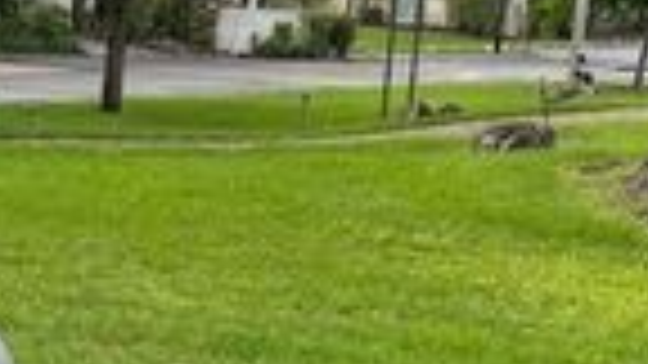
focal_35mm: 126
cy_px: 741
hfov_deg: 15.7
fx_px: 2165
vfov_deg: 9.0
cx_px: -310
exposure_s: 1/2841
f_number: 1.5
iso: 50
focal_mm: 5.7
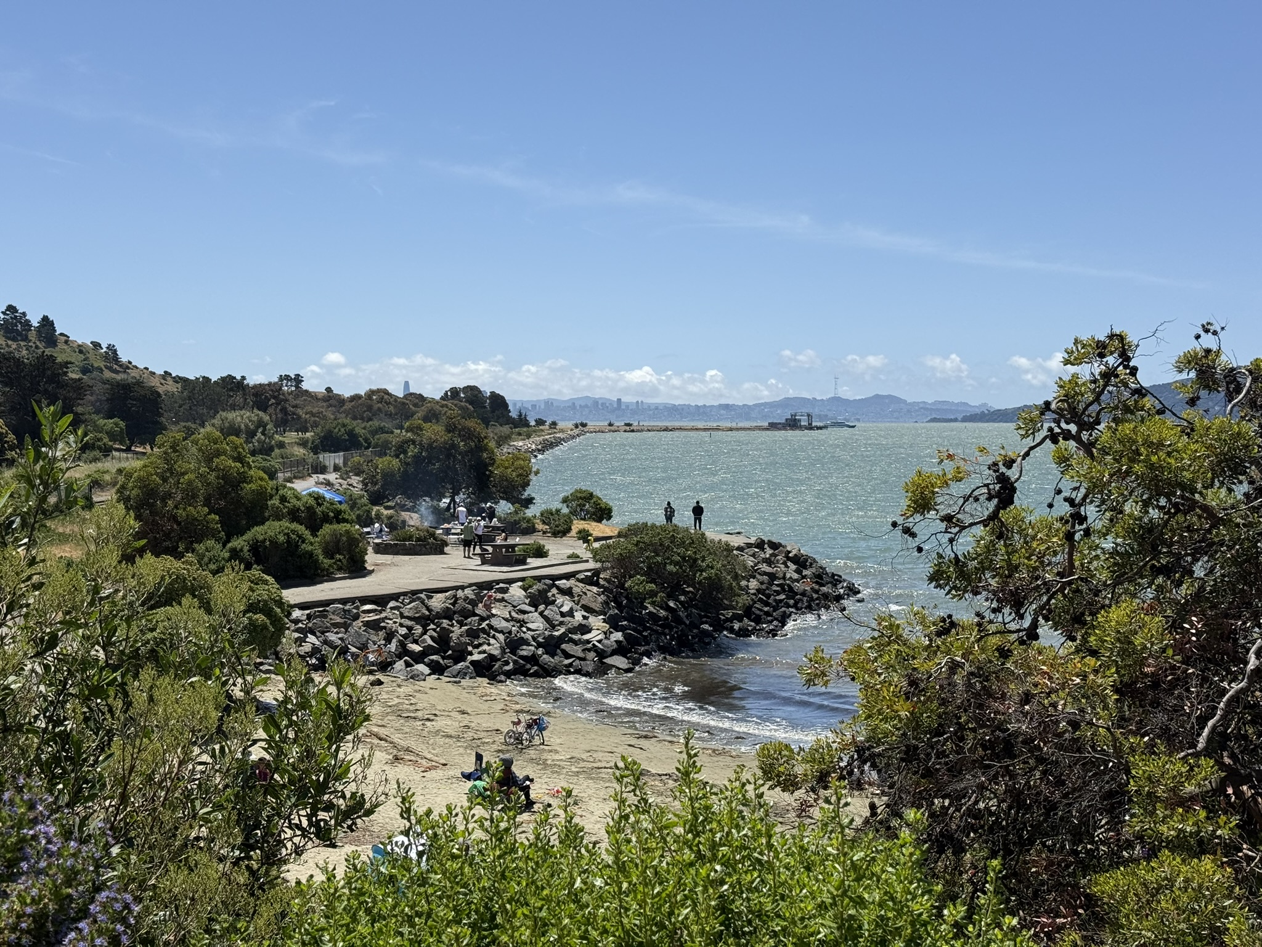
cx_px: 631
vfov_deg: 30.3
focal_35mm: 48
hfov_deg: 39.7
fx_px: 1750
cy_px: 474
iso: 64
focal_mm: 6.76
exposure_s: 1/7143
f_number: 1.78
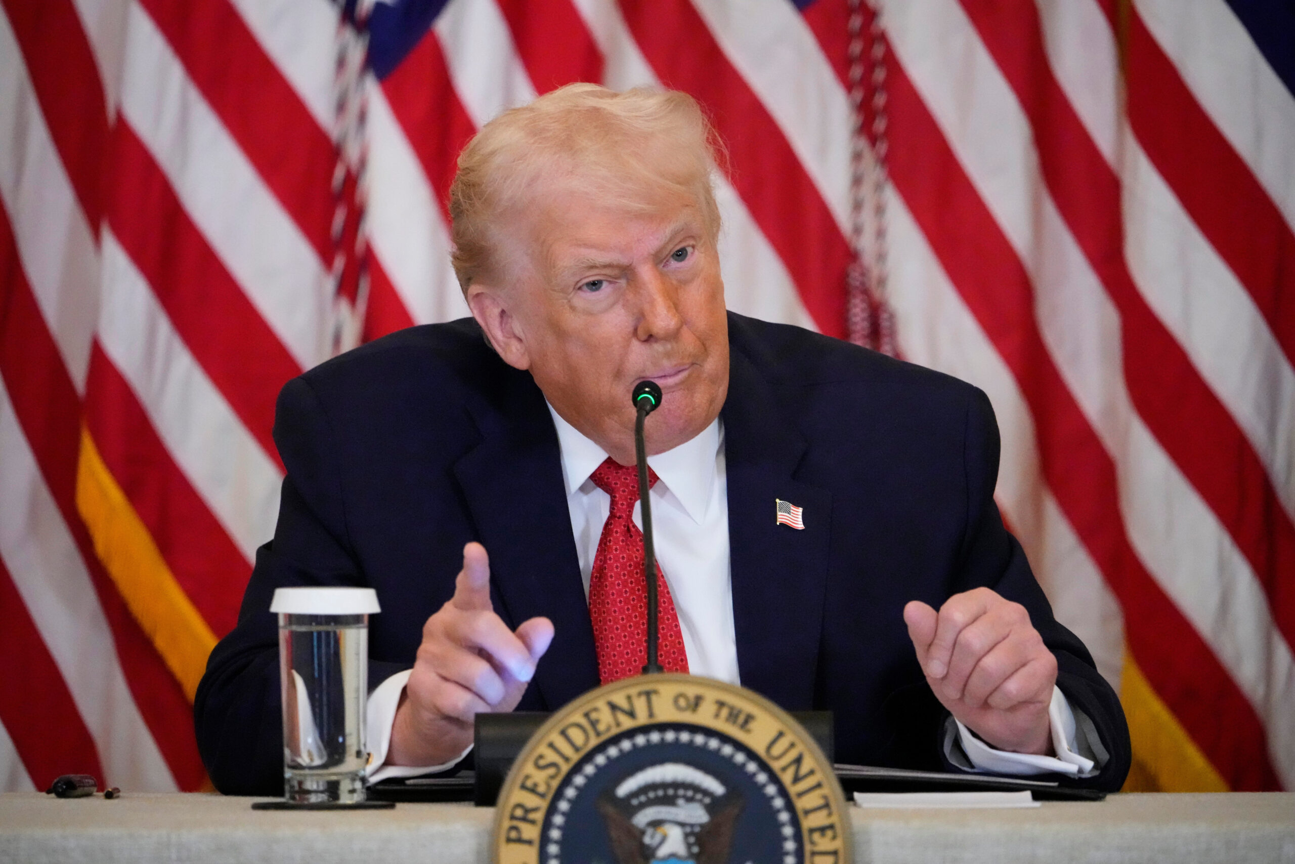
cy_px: 432
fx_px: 21583
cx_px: 648
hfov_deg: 3.4
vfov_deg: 2.3
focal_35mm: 600
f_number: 6.3
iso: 12800
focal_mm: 600
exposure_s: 1/160
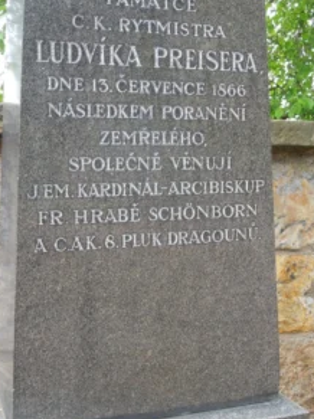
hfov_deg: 28.0
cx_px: 170
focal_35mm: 52
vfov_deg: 36.8
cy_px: 194
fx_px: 629
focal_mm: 7.8
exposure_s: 1/50
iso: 400
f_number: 3.9
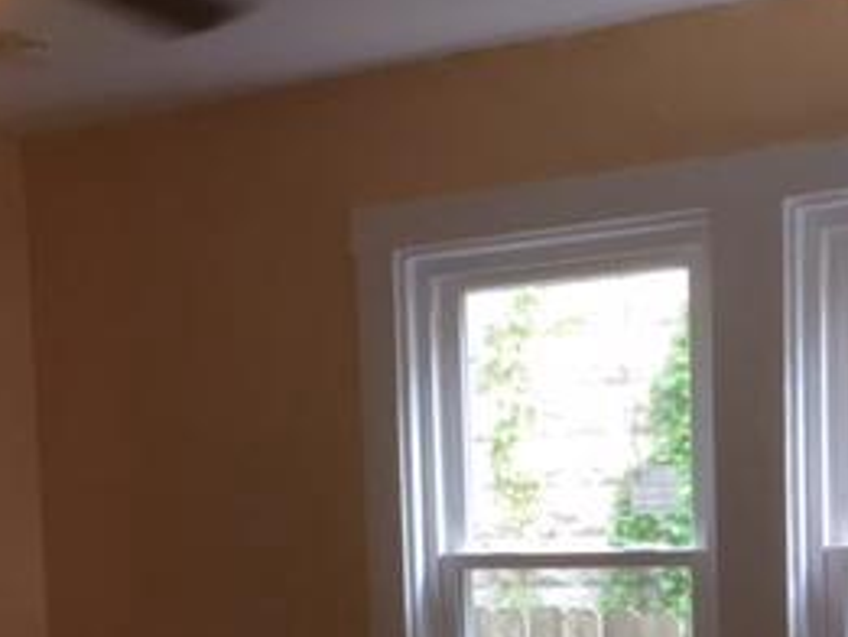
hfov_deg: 25.4
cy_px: 650
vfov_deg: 18.8
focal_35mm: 76
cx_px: 234
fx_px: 1863
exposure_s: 1/30
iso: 50
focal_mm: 3.3
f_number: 2.4
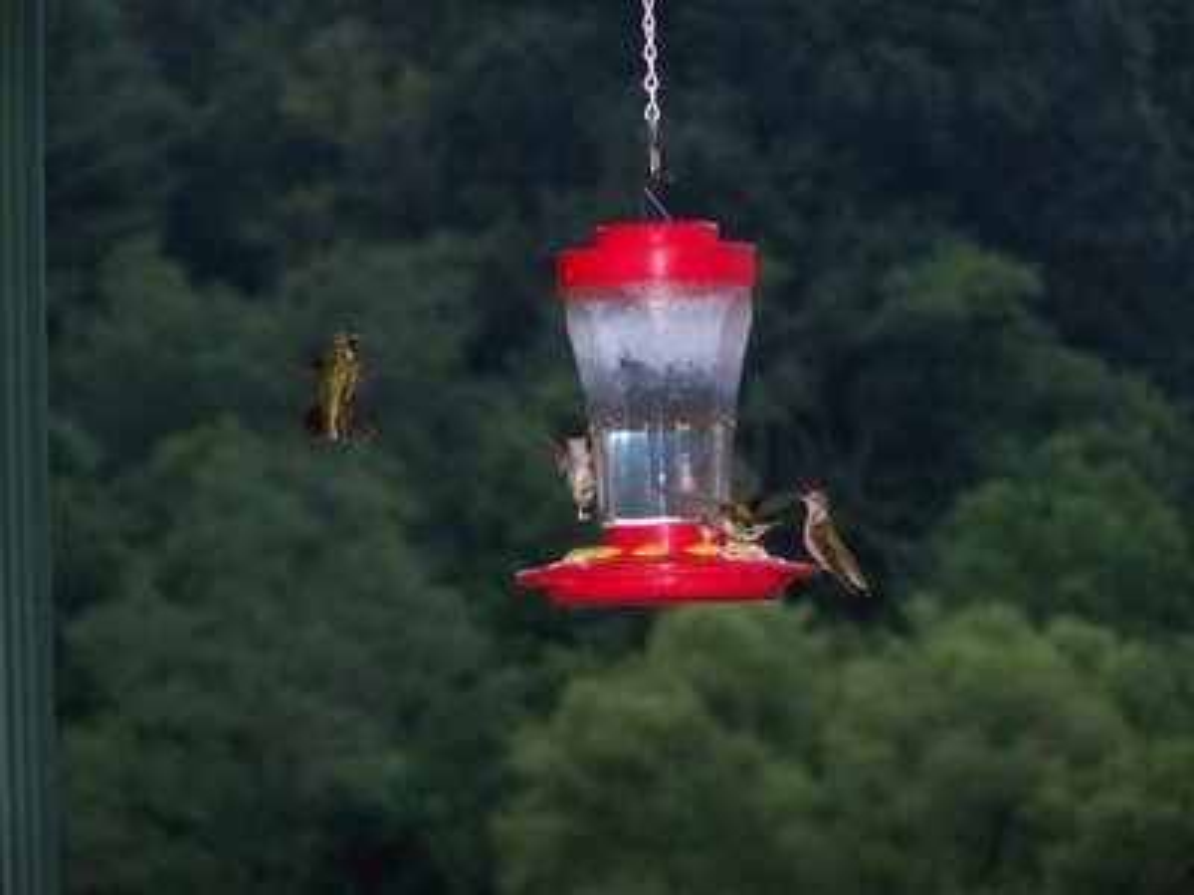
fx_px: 7899
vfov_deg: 6.5
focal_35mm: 229
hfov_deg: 8.6
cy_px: 448
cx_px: 597
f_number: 3.2
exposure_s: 1/80
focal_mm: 37.9
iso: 320
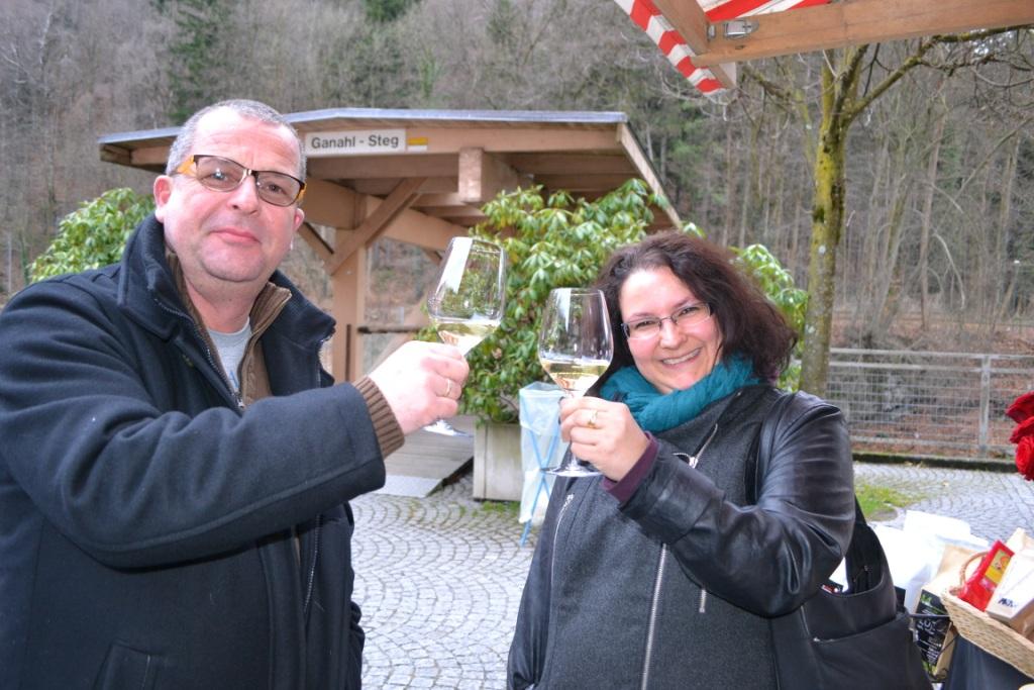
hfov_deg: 67.4
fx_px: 776
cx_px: 517
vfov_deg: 47.9
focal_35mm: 27
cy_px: 345
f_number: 3.5
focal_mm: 18
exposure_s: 1/60
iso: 640
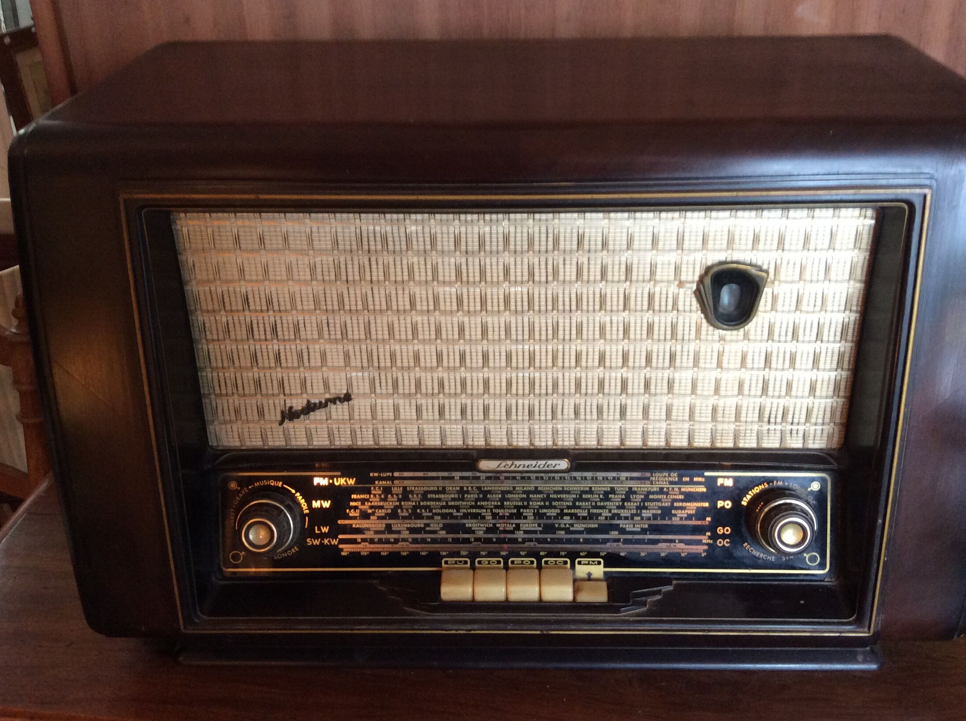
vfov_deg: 37.6
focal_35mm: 38
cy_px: 363
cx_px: 505
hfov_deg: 49.0
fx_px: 1059
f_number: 2.4
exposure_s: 1/25
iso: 125
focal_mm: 3.3
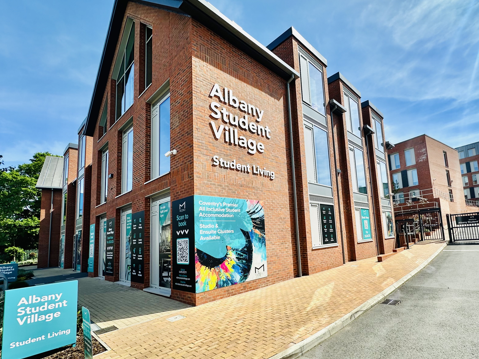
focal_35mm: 18
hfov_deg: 86.5
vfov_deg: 71.2
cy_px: 207
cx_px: 291
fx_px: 249
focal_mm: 2.22
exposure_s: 1/1855
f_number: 2.2
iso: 50
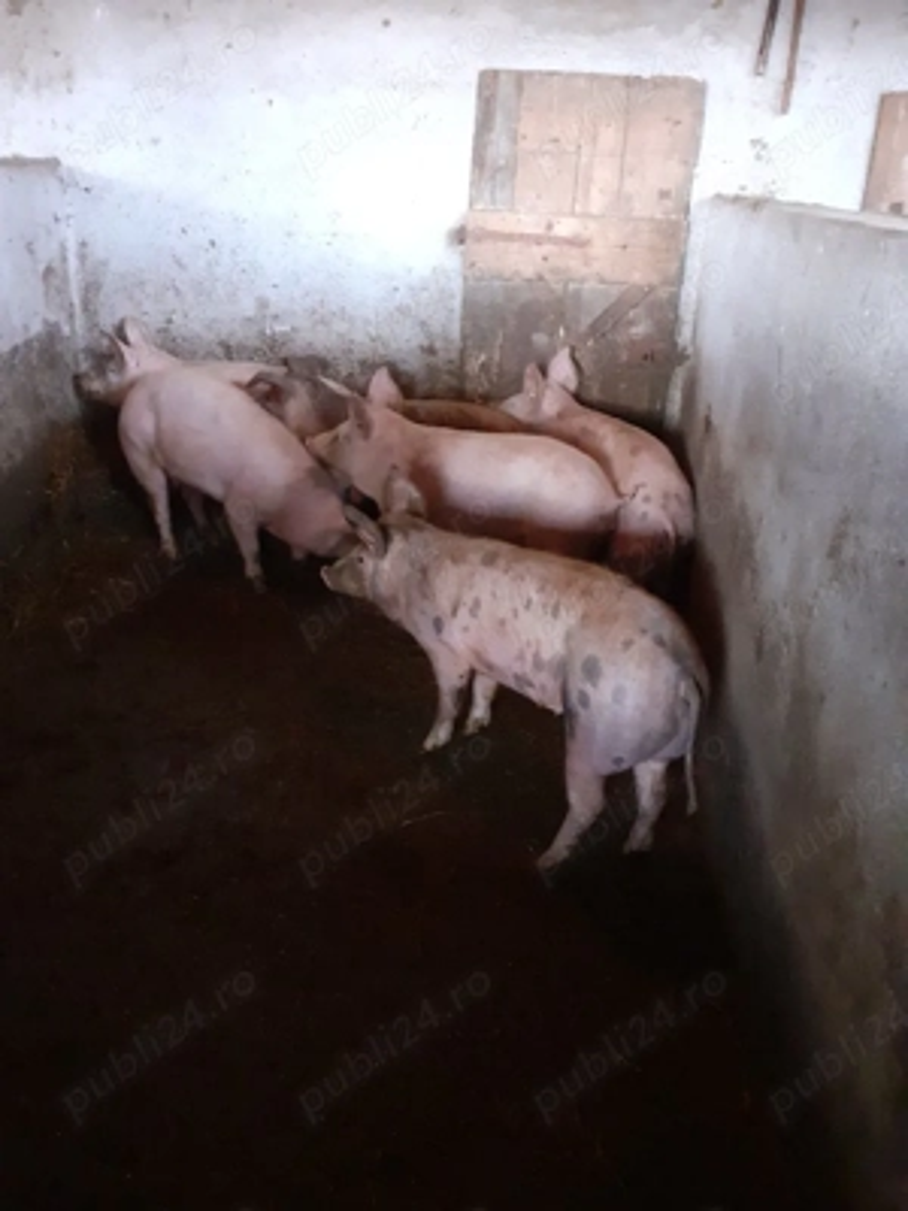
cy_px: 606
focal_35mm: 27
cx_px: 454
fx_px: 944
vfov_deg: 65.3
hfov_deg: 51.4
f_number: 1.9
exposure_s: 1/20
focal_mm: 3.6
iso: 500
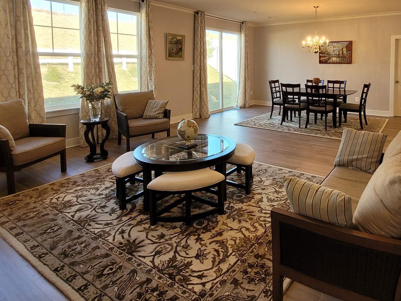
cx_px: 267
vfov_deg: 58.5
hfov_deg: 74.0
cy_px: 82
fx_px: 255
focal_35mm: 22
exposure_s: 1/60
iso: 64
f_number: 2.2
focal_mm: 1.74
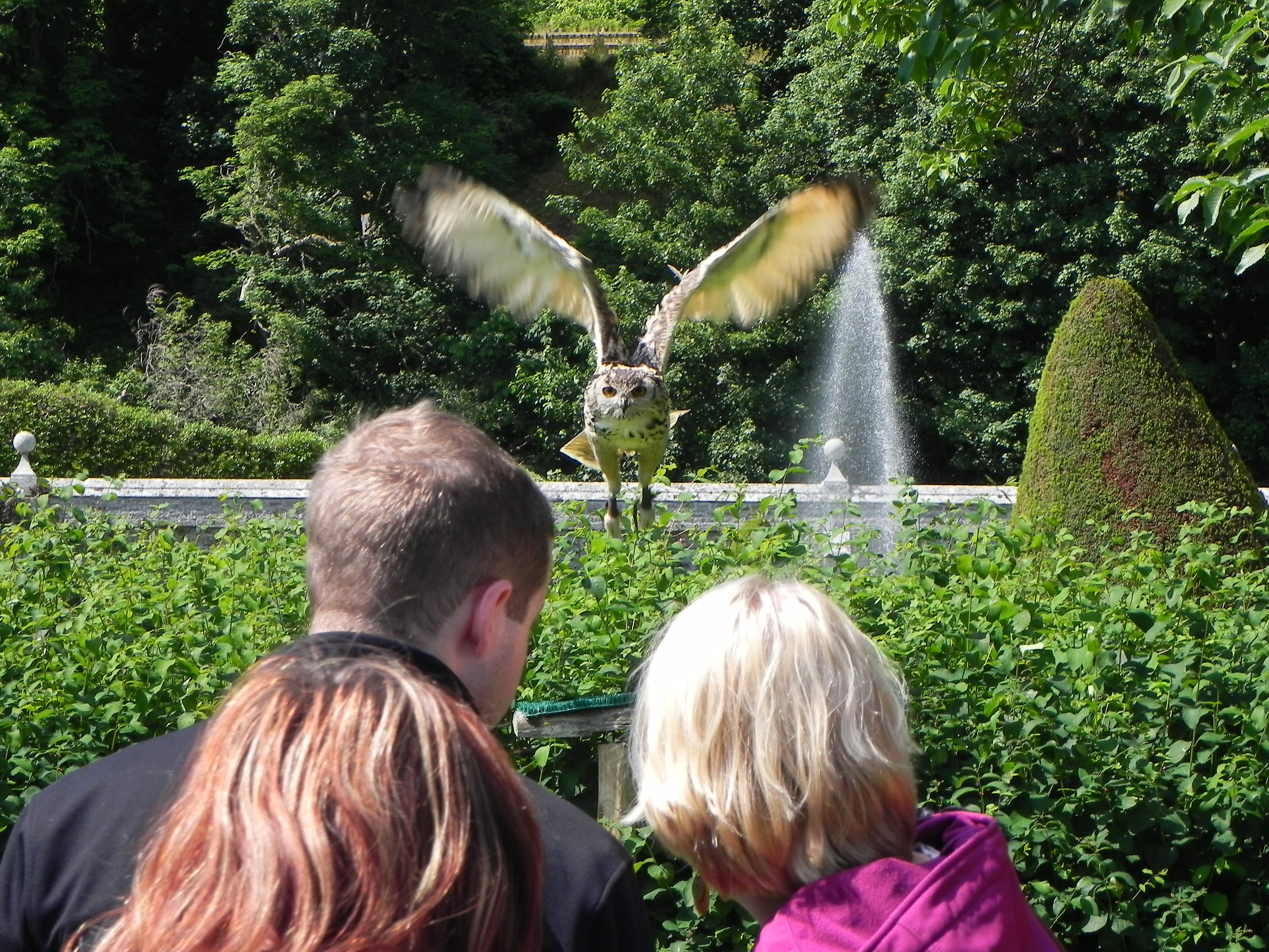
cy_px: 476
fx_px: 4289
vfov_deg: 12.7
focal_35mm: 117
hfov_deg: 16.8
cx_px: 634
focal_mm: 20.8
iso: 160
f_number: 5.6
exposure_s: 1/287
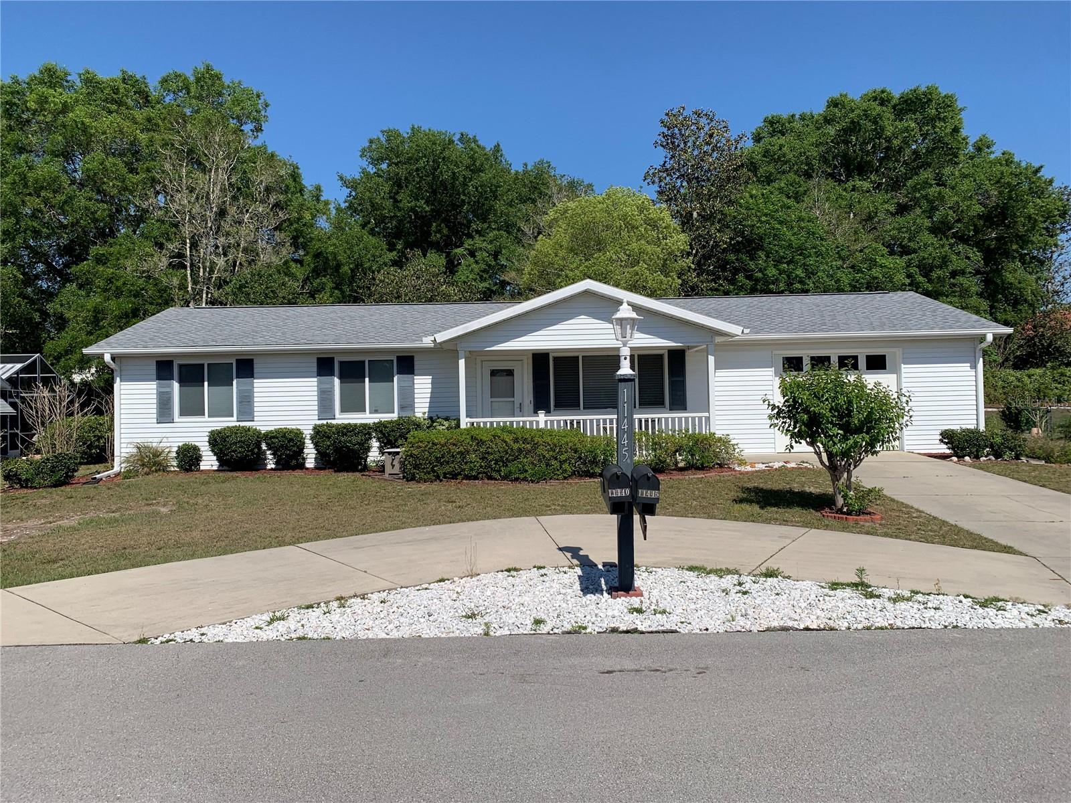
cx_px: 536
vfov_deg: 53.1
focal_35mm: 26
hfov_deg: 67.3
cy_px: 402
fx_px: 804
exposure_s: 1/3650
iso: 25
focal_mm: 4.25
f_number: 1.8
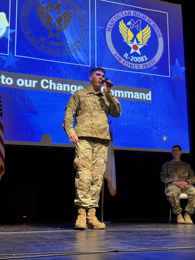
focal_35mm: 48
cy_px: 130
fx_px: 361
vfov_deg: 39.7
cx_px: 98
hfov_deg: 30.3
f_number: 1.78
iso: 200
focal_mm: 6.76
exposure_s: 1/40
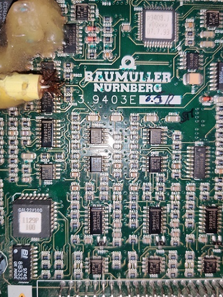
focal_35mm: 32
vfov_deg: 56.7
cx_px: 106
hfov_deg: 44.2
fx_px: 275
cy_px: 138
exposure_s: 1/100
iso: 200
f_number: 1.65
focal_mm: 4.75
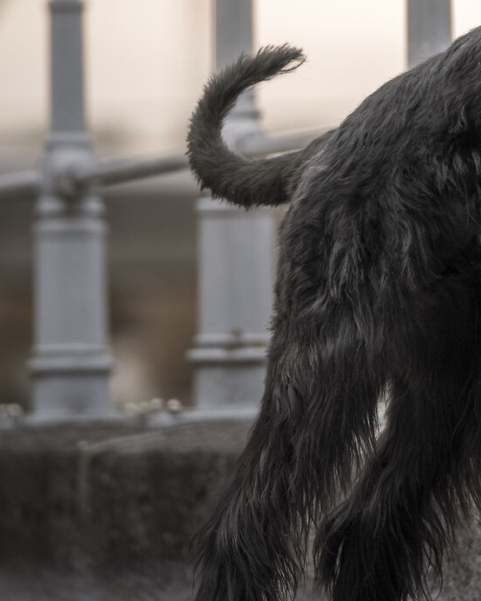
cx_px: 363
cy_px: 122
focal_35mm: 589
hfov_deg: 2.6
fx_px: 10476
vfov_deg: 3.3
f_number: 2.8
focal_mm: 181
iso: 2500
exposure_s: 1/640
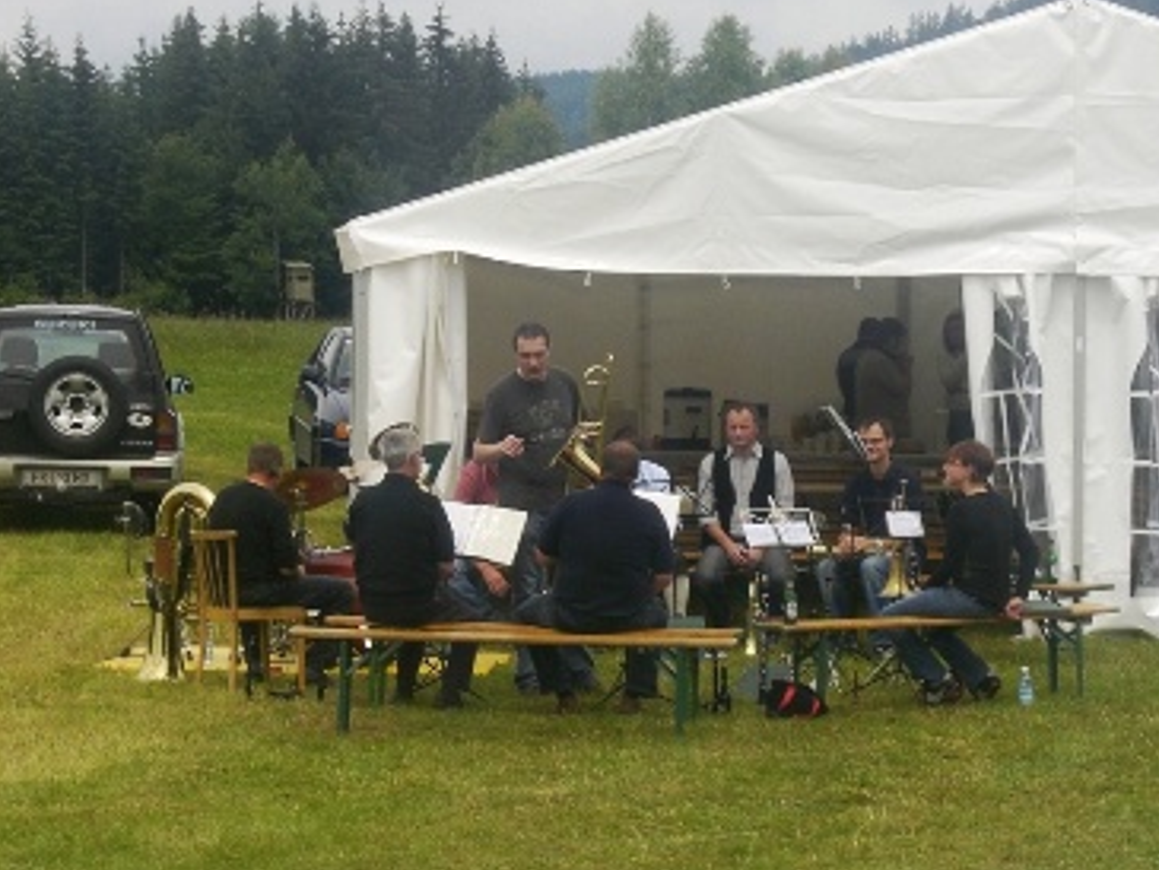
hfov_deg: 14.1
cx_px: 705
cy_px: 514
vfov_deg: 10.6
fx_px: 4689
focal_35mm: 140
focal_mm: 18.9
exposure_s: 1/200
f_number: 7.6
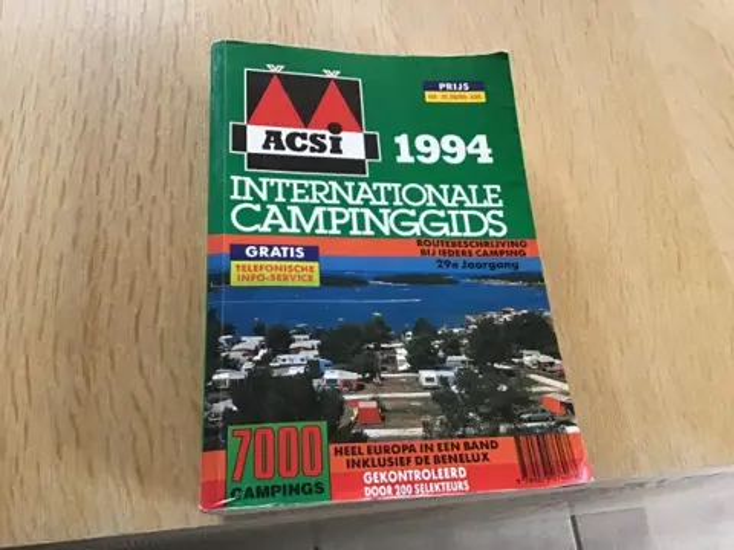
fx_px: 657
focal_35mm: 31
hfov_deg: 58.4
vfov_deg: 45.4
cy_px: 275
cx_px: 367
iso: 200
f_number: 2.4
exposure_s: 1/33
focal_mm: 3.3
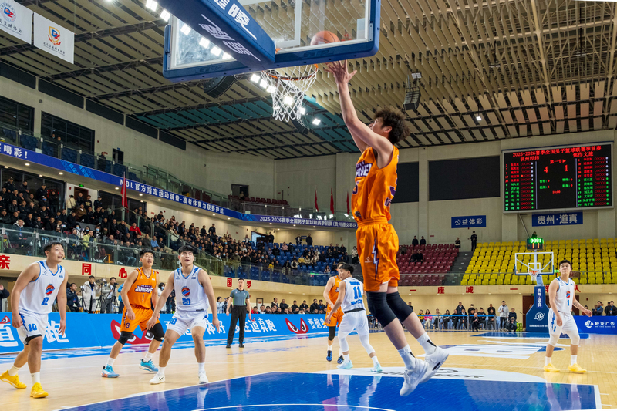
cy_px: 206
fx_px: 600
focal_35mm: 35
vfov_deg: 37.8
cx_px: 308
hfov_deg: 54.4
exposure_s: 1/250
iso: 2000
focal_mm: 23
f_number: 5
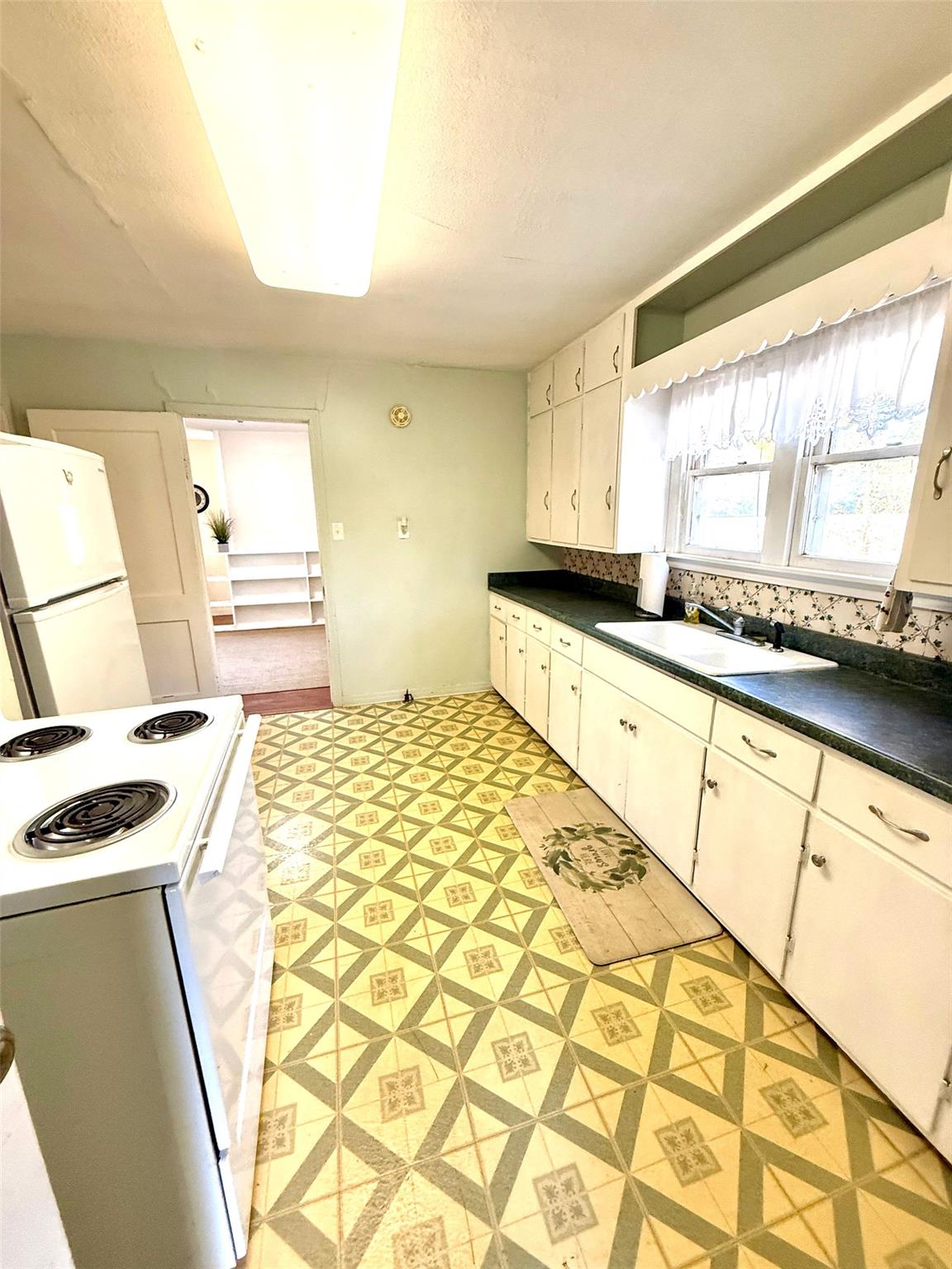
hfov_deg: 85.7
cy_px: 634
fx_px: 513
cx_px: 476
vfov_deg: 102.1
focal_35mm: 14
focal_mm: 2.22
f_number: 2.2
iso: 320
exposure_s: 1/60
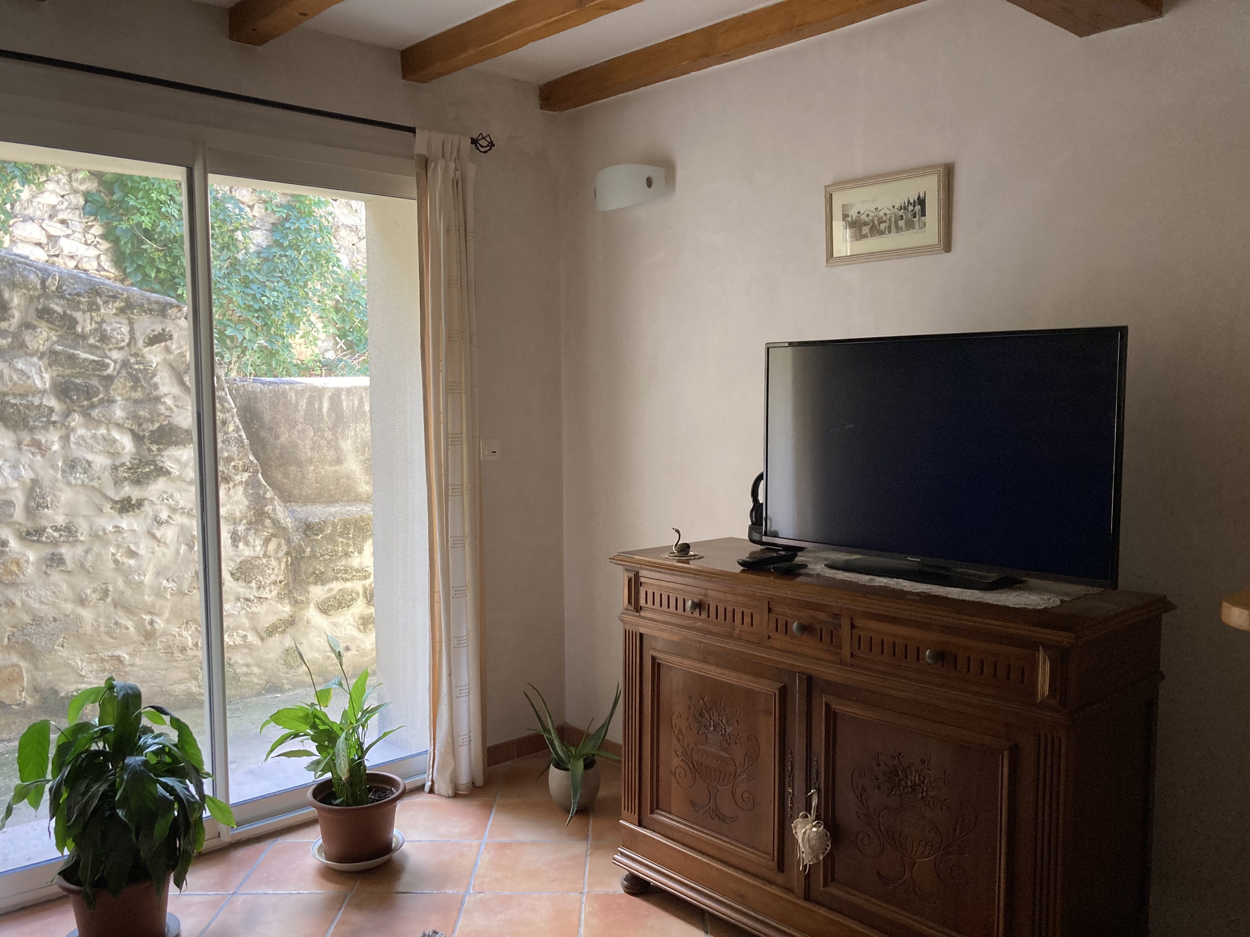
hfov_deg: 63.4
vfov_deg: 49.7
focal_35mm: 28
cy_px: 468
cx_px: 625
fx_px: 1011
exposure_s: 1/60
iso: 125
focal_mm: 3.99
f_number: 1.8
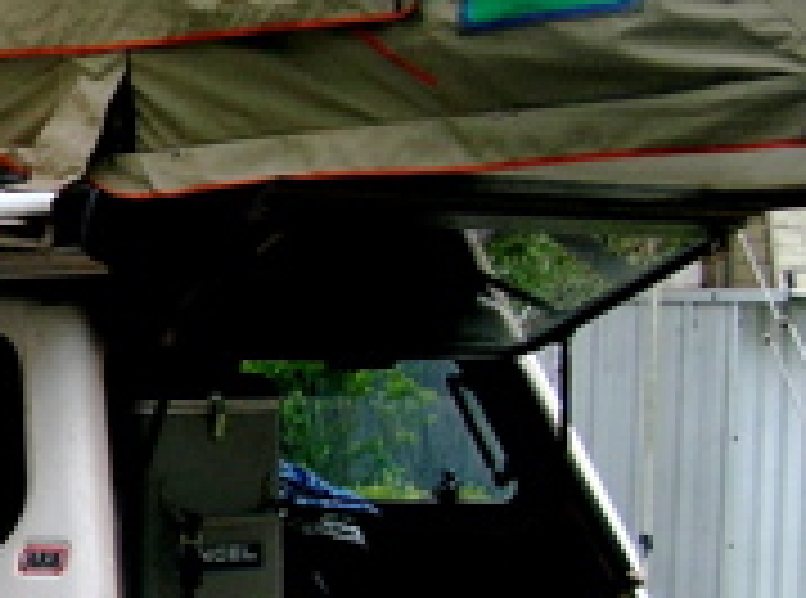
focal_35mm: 129
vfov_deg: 11.4
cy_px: 382
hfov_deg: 13.9
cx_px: -572
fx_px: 2994
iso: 50
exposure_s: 1/76.3
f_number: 2.7
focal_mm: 6
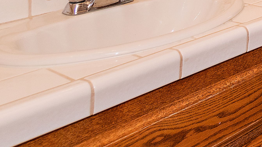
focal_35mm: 65
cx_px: 440
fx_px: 452
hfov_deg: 22.8
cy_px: -144
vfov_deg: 15.1
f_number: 5.6
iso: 320
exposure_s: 1/200
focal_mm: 10
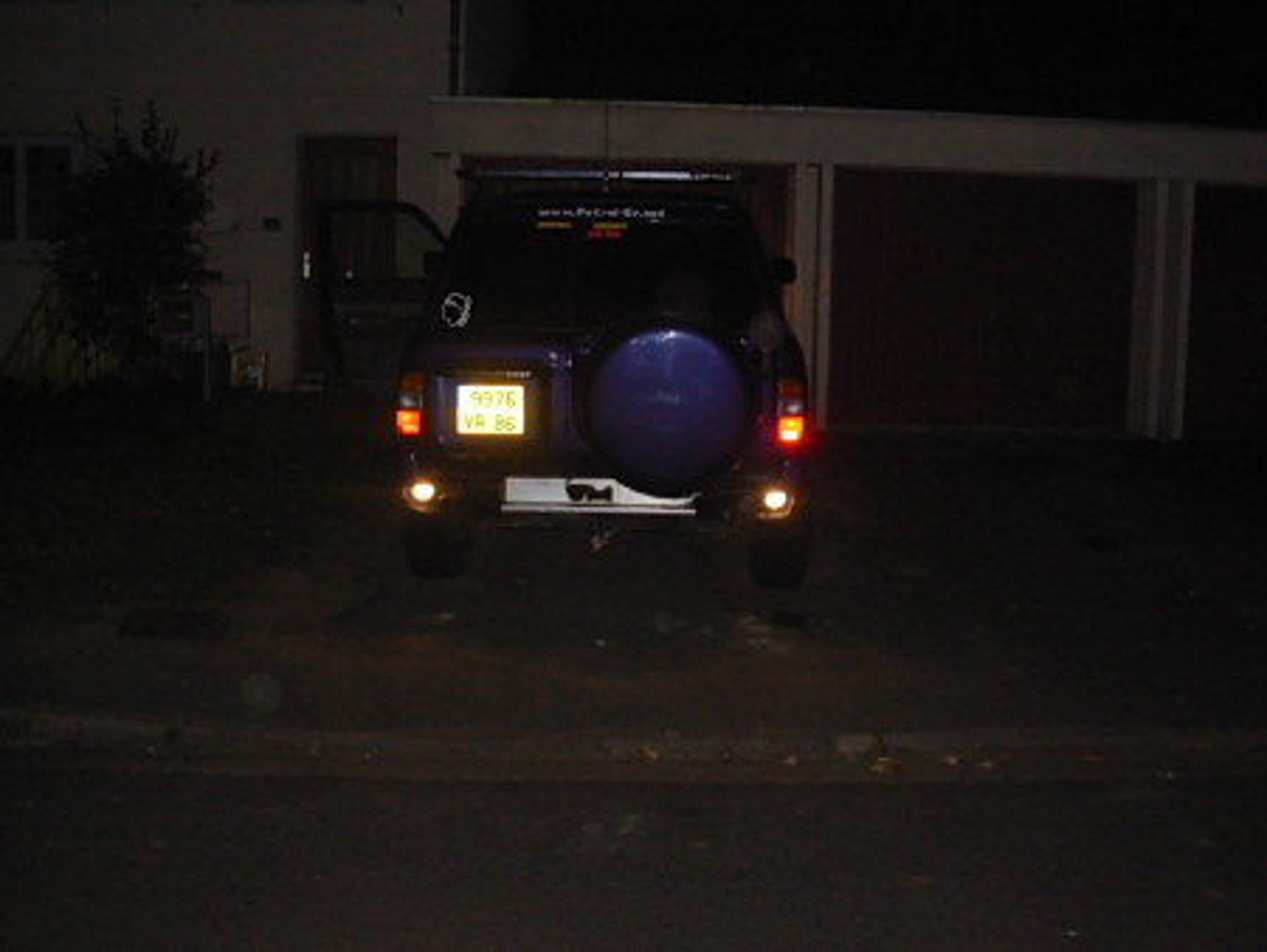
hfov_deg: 49.0
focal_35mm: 38
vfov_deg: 37.8
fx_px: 1392
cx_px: 634
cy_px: 476
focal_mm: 6.3
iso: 112
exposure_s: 1/71.8
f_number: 2.9
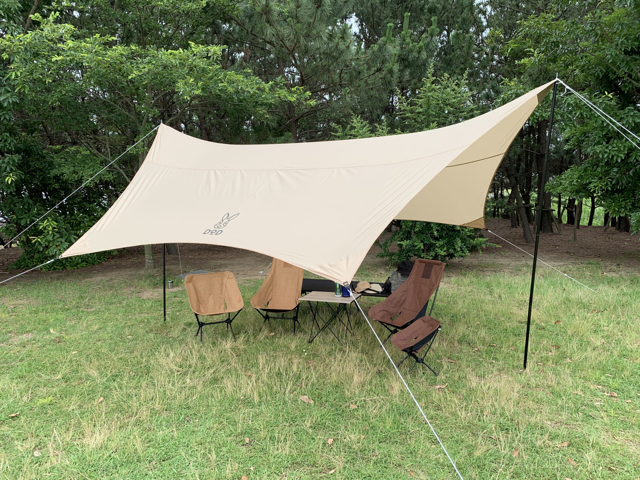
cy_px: 240
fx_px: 481
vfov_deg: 53.1
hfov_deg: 67.3
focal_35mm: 26
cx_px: 320
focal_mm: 4.25
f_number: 1.8
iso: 25
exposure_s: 1/669
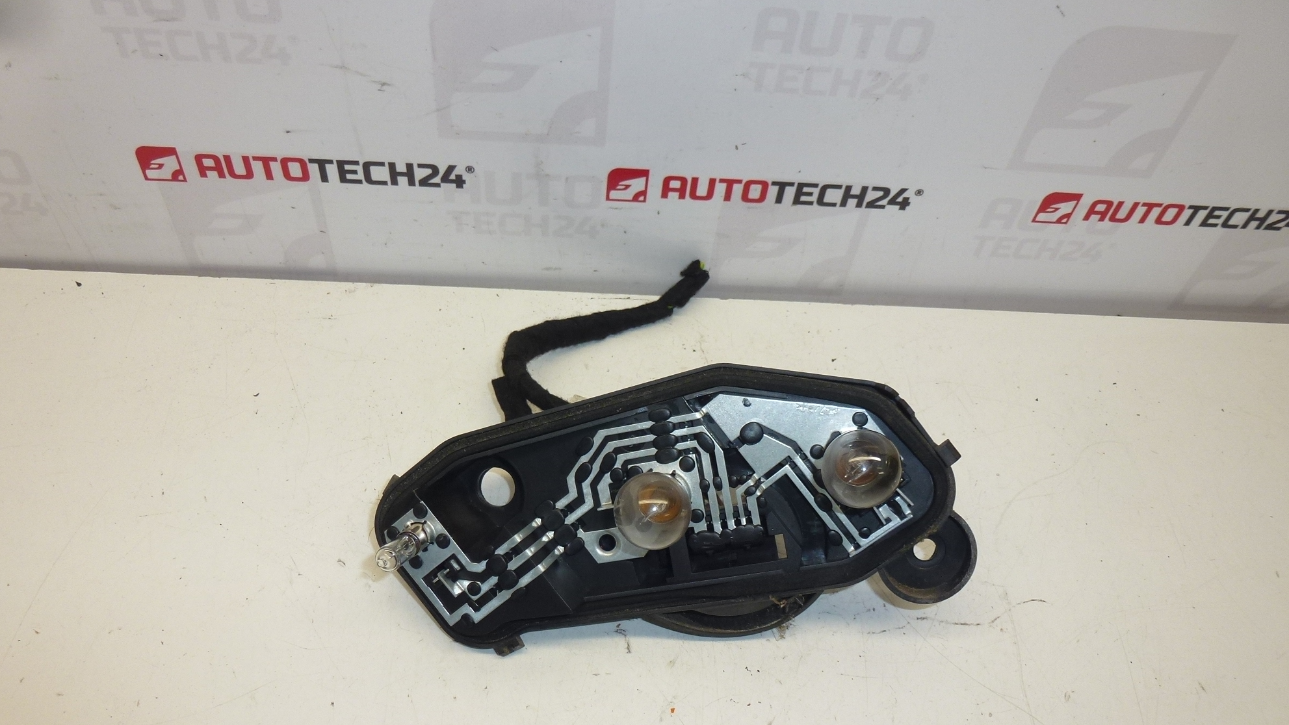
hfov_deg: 69.9
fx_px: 923
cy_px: 490
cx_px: 639
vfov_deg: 42.3
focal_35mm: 27
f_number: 3.3
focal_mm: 4.3
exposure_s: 1/100
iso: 100
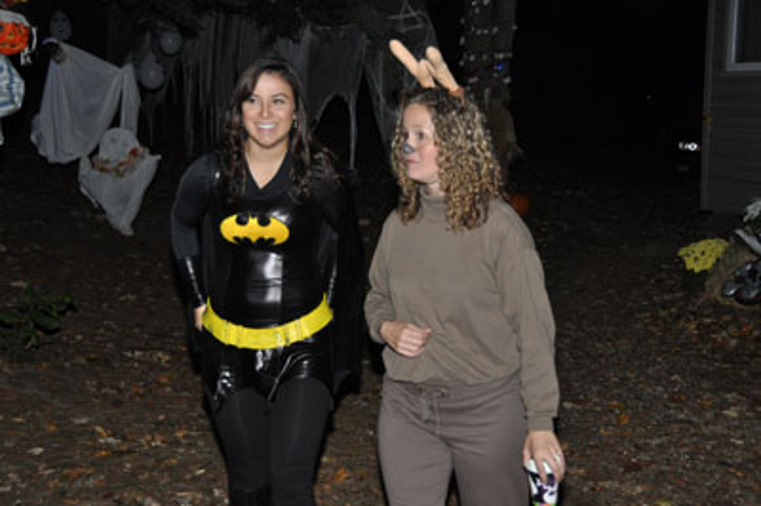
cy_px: 253
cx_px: 380
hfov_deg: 33.4
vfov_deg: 22.6
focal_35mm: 60
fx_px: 1267
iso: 800
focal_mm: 40
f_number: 4.5
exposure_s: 1/60
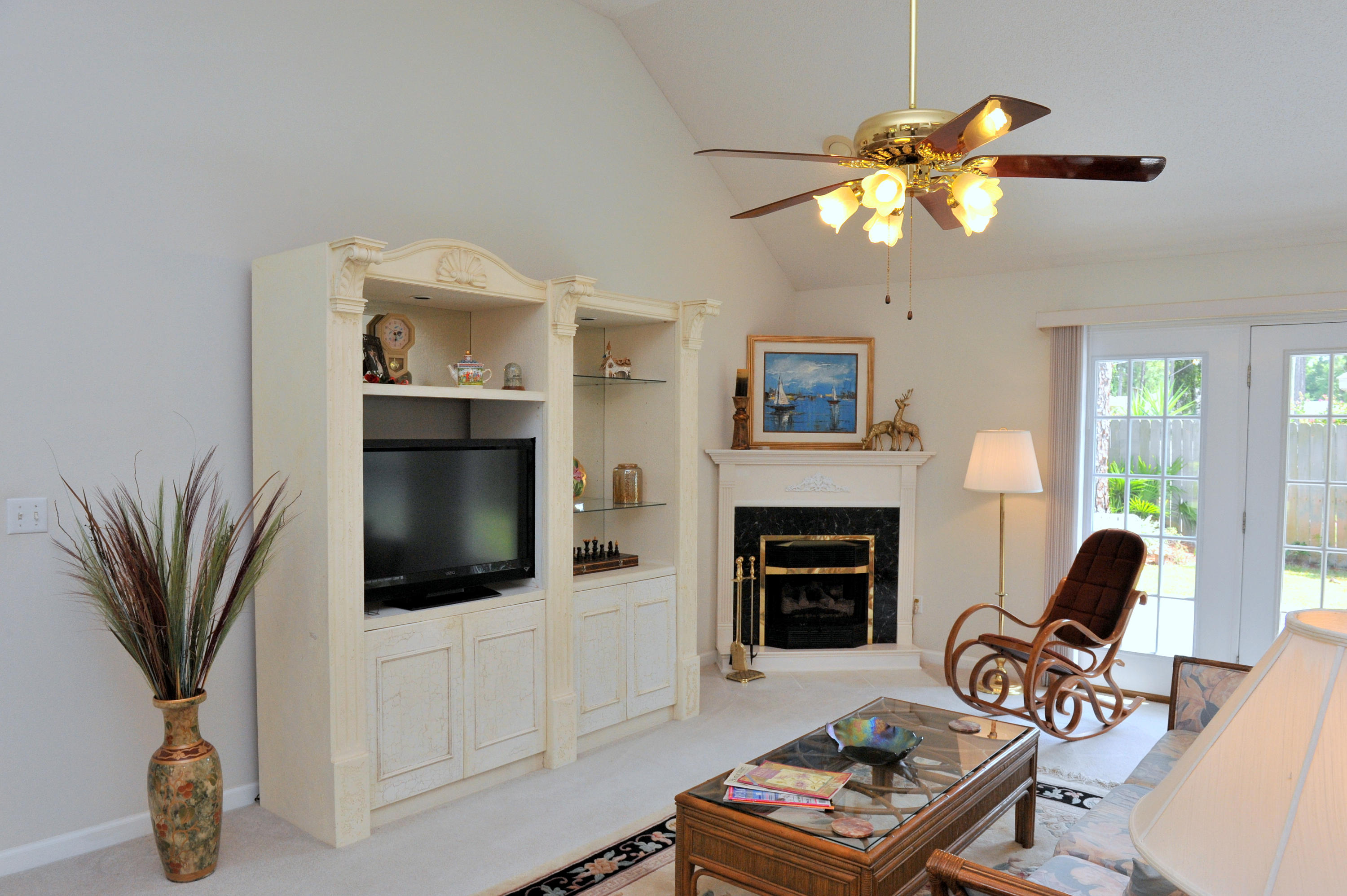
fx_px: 897
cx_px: 674
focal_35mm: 24
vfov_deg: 53.1
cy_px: 448
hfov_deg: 73.8
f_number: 10
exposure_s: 1/250
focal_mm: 24
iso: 1600
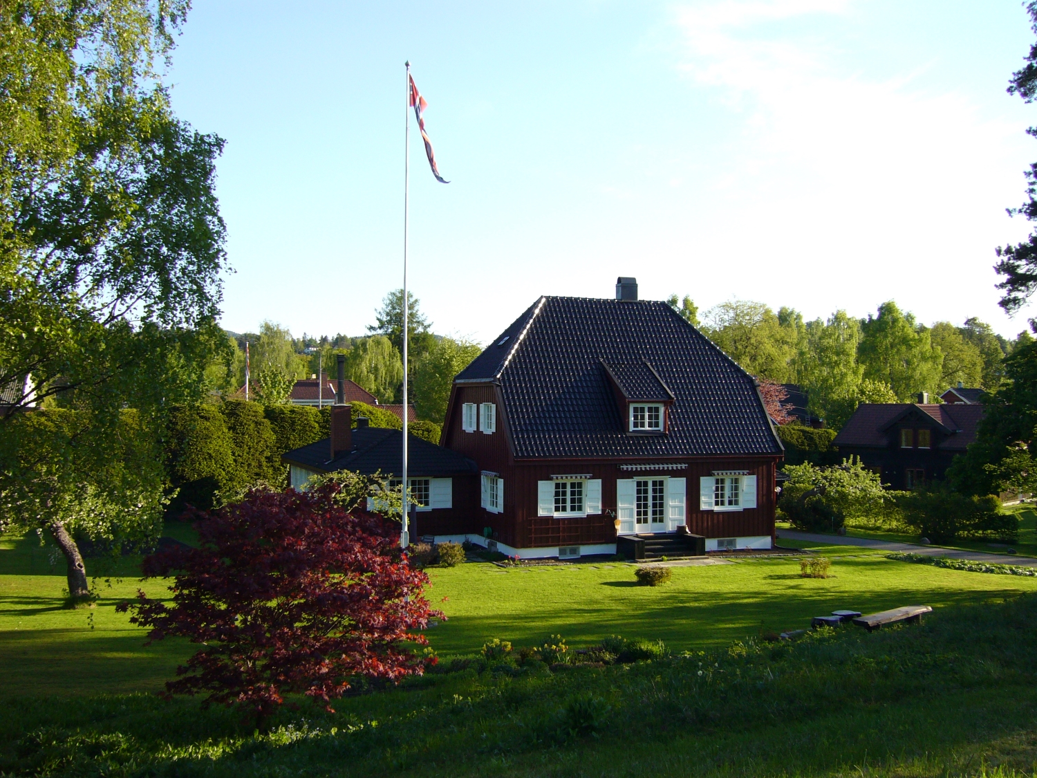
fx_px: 1049
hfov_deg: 52.6
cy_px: 389
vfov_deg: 40.7
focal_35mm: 35
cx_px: 518
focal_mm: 5.8
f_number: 5.6
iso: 100
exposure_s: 1/160
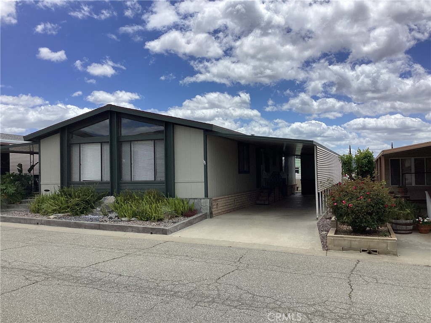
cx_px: 216
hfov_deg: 58.4
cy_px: 162
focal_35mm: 31
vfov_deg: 45.4
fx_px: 386
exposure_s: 1/2146
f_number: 2.4
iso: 25
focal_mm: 3.3
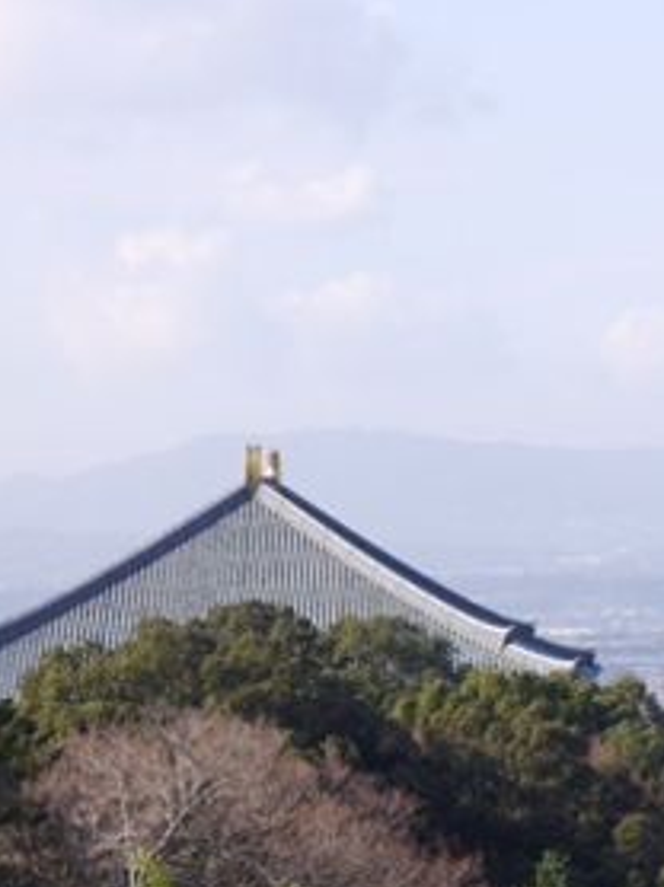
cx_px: 923
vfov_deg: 11.1
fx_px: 4560
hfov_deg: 8.2
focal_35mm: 178
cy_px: 566
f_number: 7.1
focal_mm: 38
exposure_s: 1/250
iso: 160
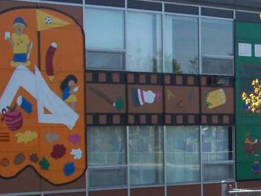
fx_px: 1130
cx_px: 369
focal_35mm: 150
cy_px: 223
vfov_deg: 9.8
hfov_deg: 12.6
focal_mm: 7.6
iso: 80
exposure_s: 1/651
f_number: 3.1
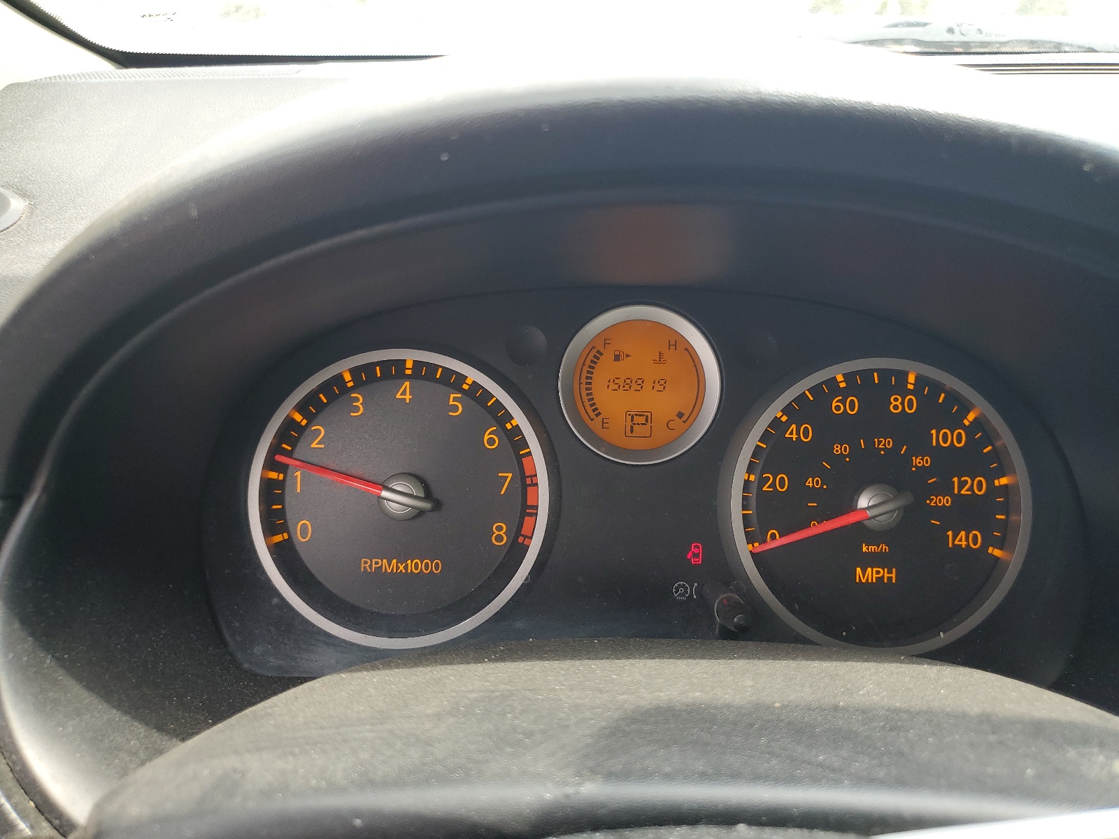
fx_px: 840
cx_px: 560
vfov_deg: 53.1
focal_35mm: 26
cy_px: 420
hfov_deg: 67.3
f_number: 1.5
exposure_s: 1/244
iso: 50
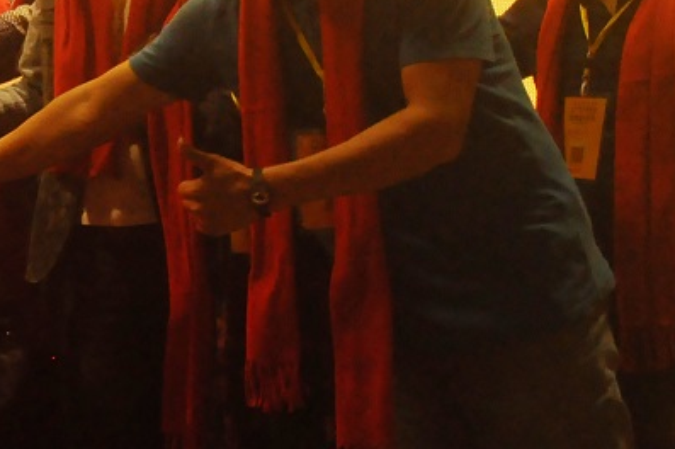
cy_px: 62
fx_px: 2278
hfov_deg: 15.6
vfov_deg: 11.2
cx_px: -324
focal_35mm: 122
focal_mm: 25
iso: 2000
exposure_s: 1/200
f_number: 4
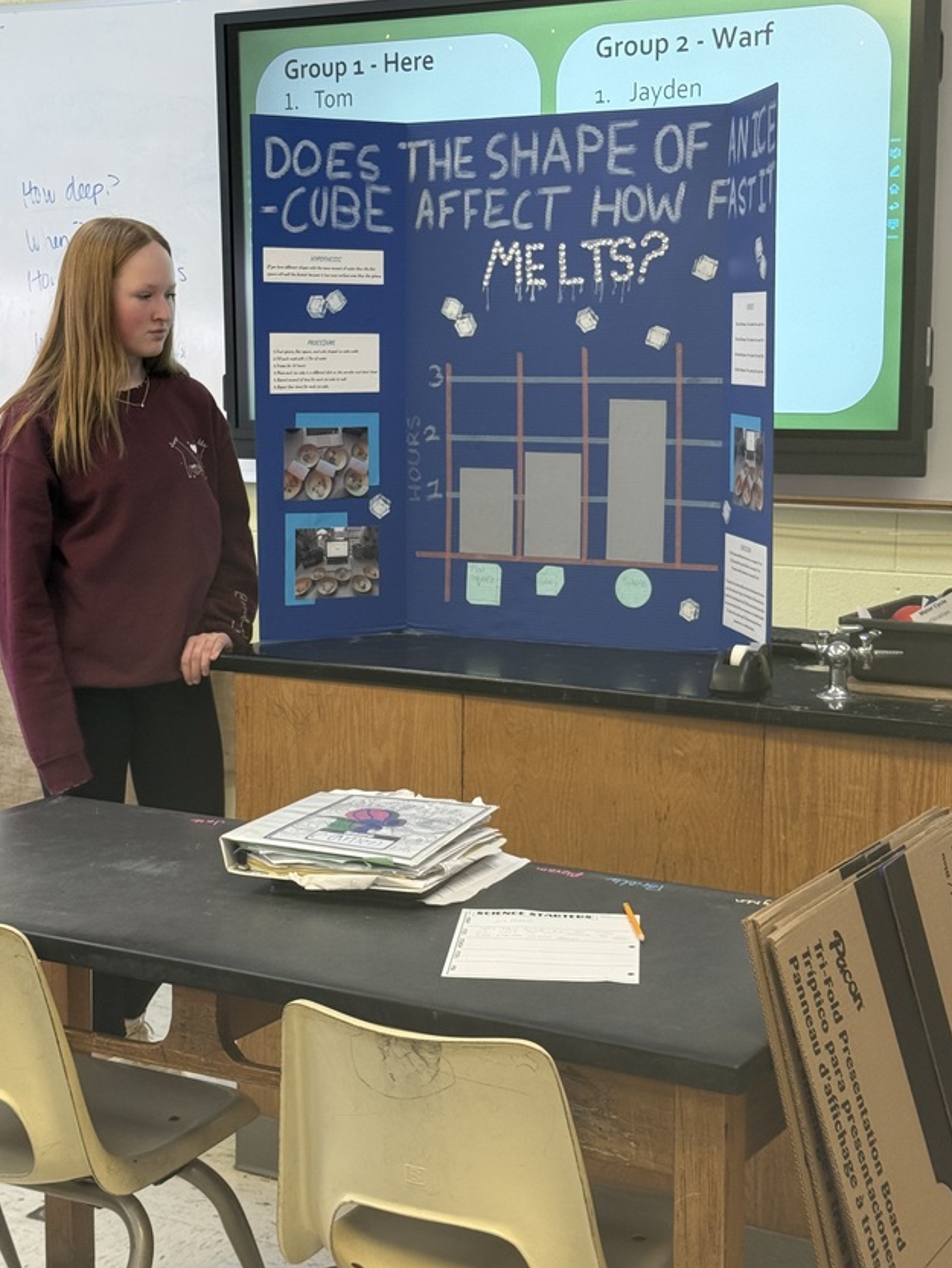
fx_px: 2163
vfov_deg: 32.7
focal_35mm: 59
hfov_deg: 24.8
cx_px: 445
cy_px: 624
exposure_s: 1/120
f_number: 1.78
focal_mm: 6.76
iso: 125
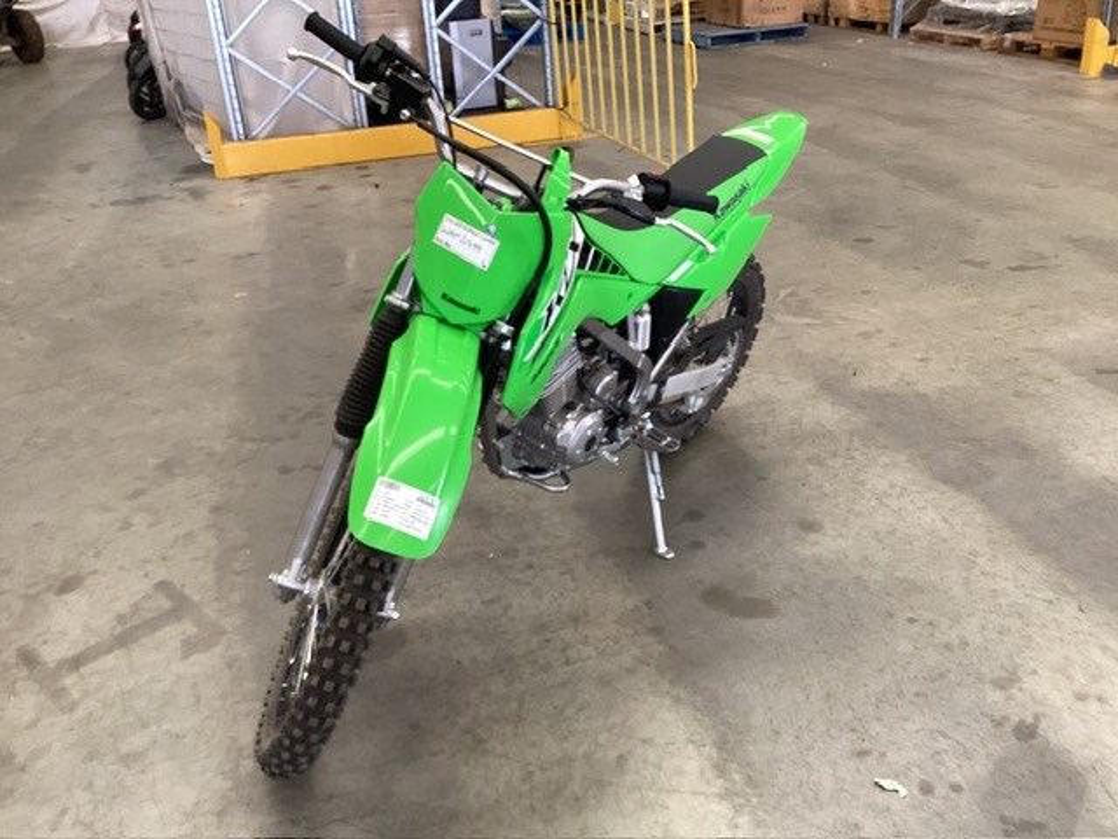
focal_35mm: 31
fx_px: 1001
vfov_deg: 45.4
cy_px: 420
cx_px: 559
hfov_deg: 58.4
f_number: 2.4
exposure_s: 1/60
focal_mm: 3.3
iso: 125
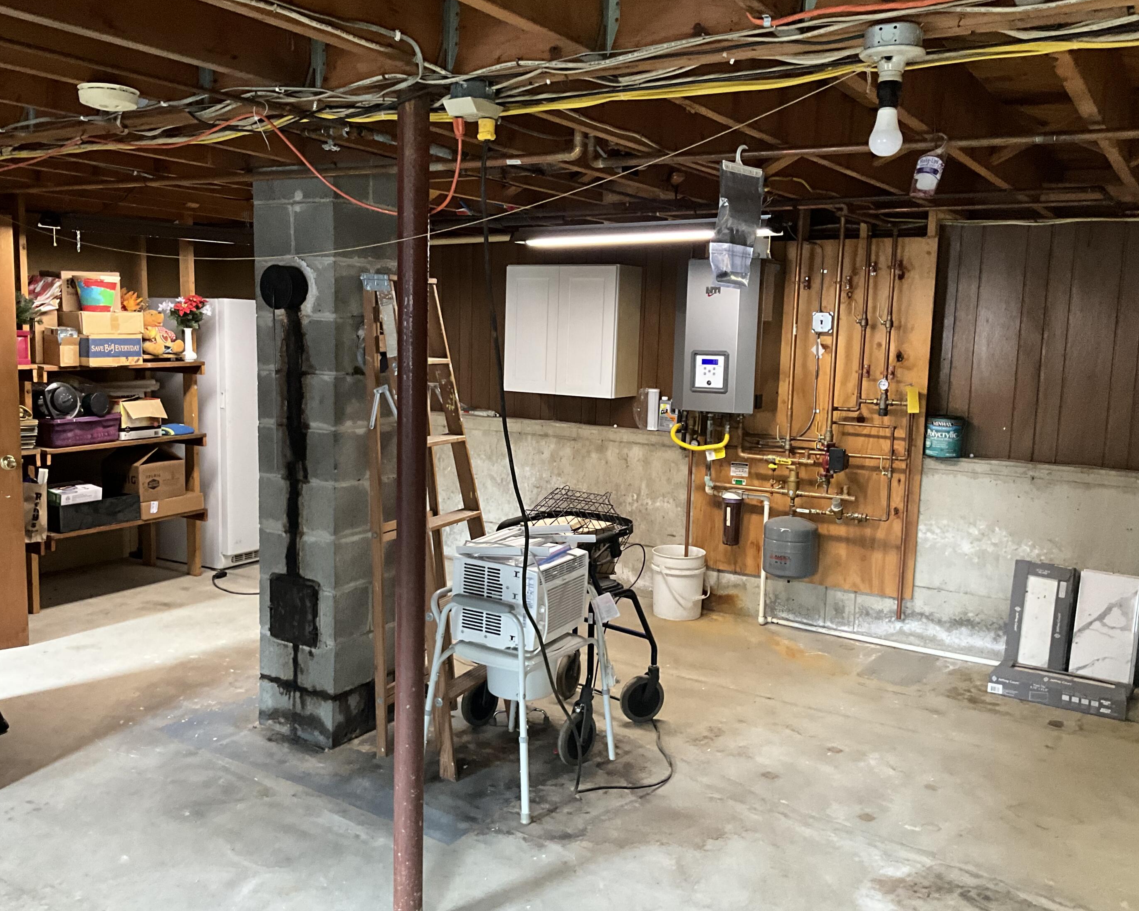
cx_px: 534
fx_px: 1045
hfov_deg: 57.1
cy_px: 462
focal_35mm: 31
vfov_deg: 47.1
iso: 320
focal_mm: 3
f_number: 1.8
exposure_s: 1/43
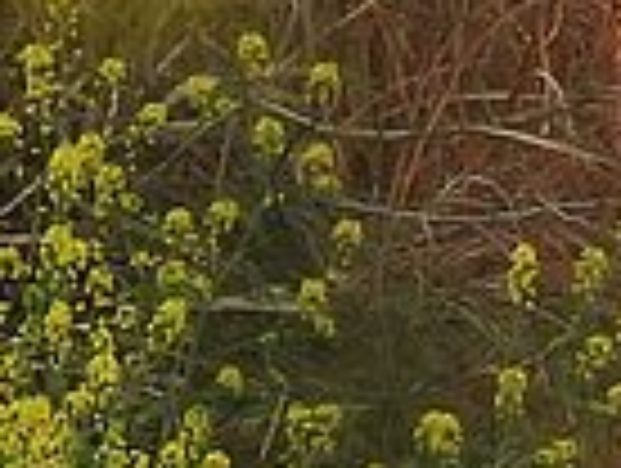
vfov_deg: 0.4
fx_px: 62341
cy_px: 580
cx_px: 1202
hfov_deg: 0.6
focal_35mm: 3469
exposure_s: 1/1000
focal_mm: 107
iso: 320
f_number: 5
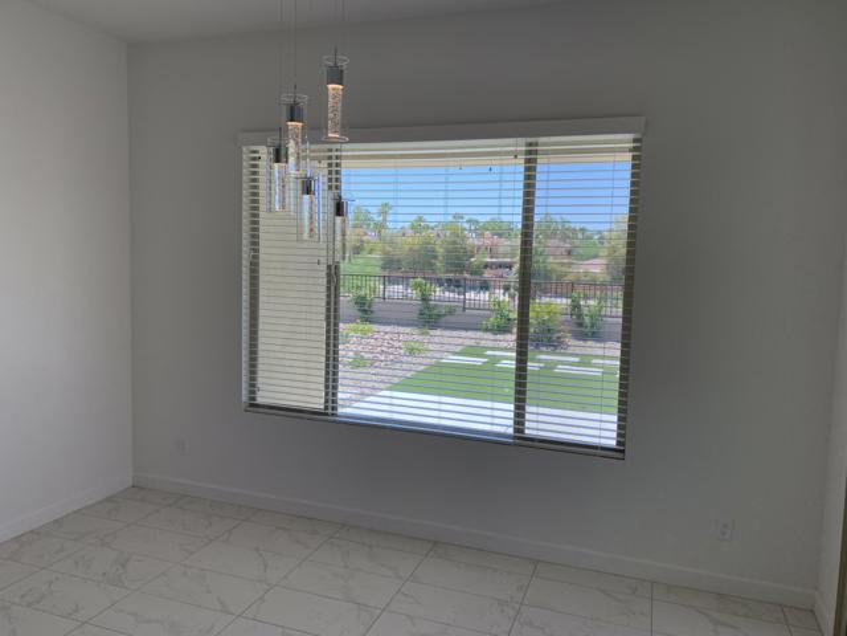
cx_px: 424
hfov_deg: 67.3
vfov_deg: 53.1
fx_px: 636
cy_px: 318
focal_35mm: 26
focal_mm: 4.25
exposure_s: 1/282
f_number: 1.8
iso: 25
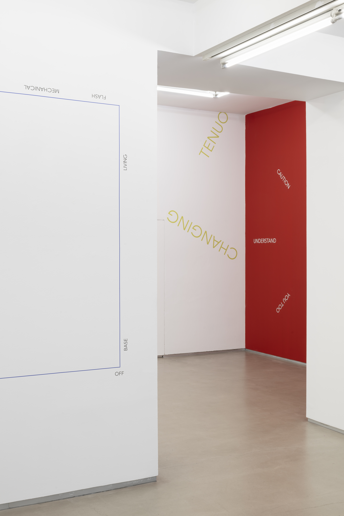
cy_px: 258
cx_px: 172
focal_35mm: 44
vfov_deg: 44.5
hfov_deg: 30.5
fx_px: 631
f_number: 16
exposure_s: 1.3
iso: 64
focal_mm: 44
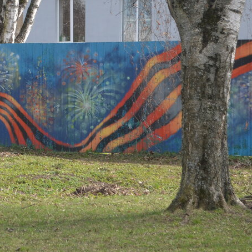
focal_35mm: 185
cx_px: -54
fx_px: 1525
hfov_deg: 9.3
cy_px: 52
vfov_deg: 9.4
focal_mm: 55
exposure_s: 1/200
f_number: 7.1
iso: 200
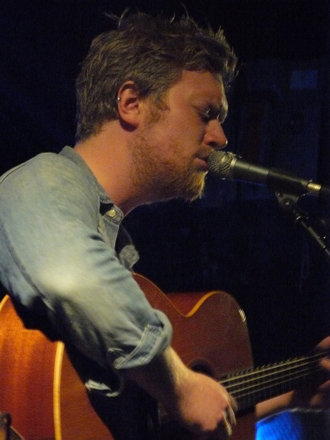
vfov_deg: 12.6
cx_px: 165
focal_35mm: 157
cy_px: 220
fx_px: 1996
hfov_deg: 9.5
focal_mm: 26.2
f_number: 3.3
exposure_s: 1/5
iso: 800
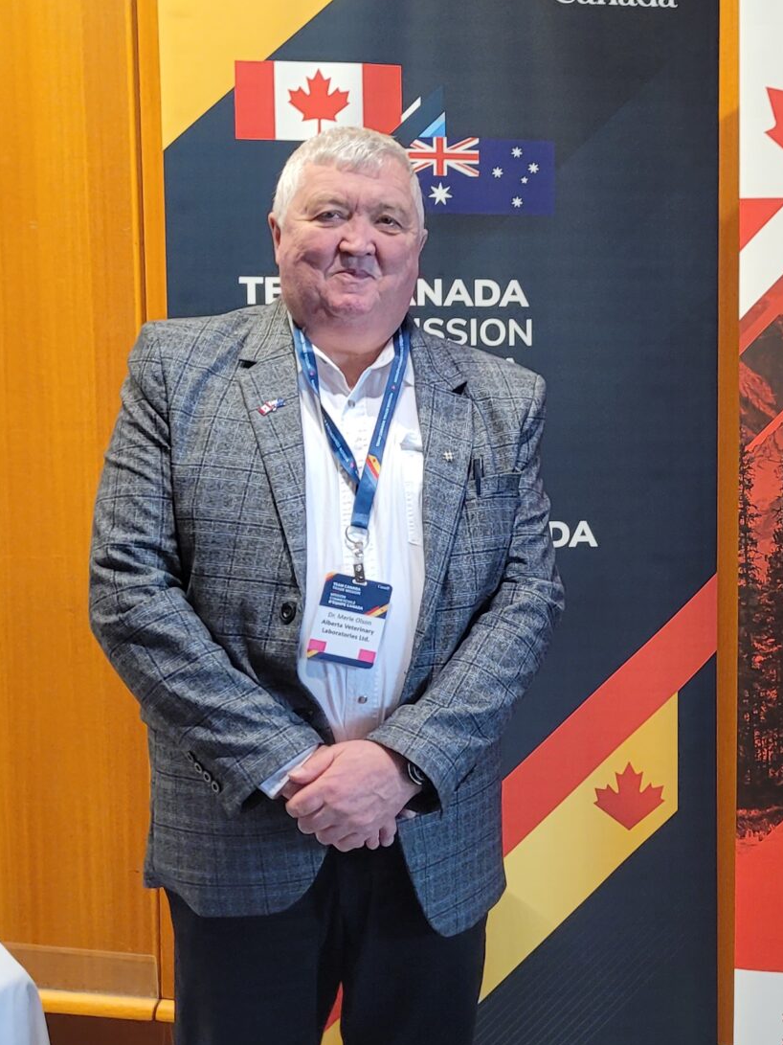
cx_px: 854
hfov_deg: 22.7
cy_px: 443
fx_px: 1840
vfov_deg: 31.6
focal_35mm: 61
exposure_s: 1/50
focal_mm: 5.4
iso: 160
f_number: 1.8
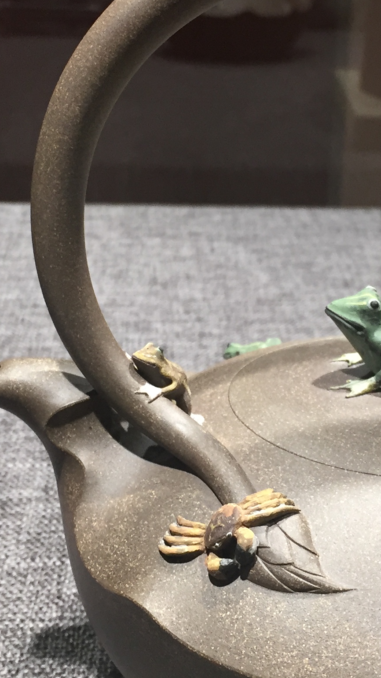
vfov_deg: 31.4
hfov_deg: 17.9
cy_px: 319
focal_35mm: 67
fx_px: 1203
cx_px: 261
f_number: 2.2
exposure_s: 1/33
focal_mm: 4.15
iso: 50
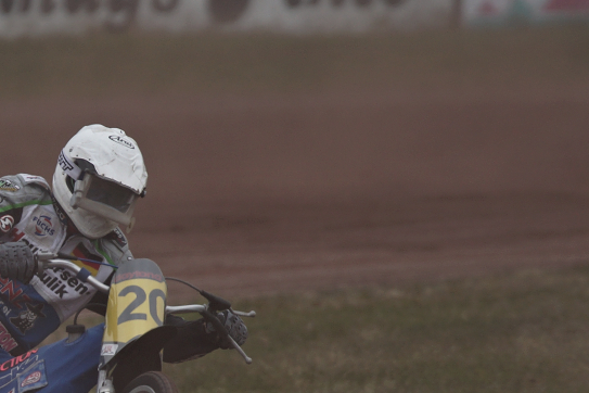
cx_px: -26
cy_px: 338
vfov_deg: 1.0
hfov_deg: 1.6
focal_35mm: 1327
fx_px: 21709
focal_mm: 400
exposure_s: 1/800
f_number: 5.6
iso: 200
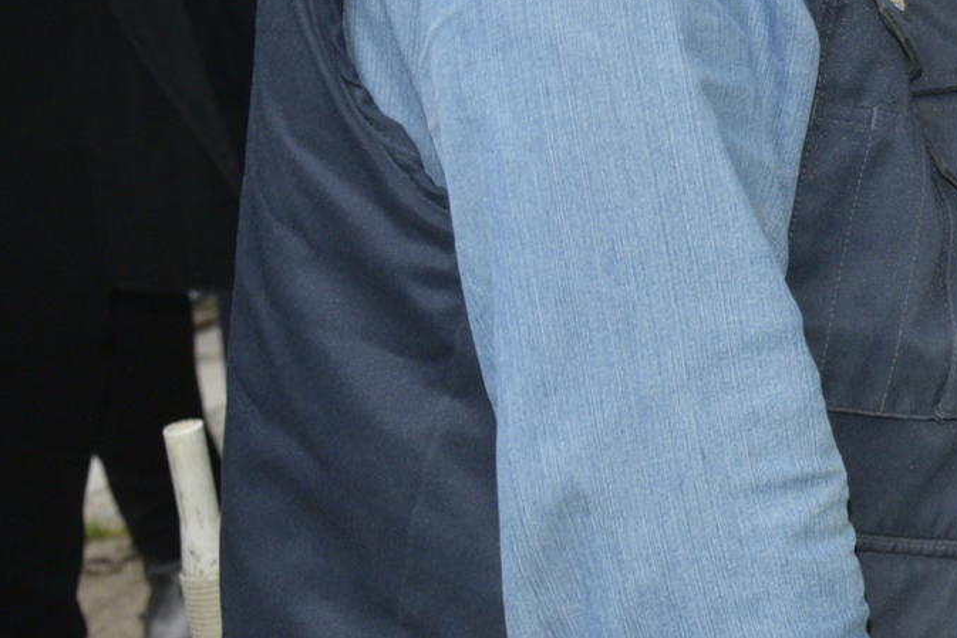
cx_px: 1398
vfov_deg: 13.2
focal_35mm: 104
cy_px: 247
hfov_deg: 17.8
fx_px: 2765
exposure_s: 1/125
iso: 1600
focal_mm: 35
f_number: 5.6
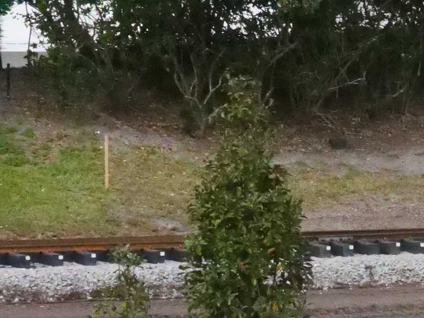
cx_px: 816
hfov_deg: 4.7
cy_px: 266
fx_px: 5133
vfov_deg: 3.5
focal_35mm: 419
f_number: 11
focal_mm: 52
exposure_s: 1/4000
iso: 12800
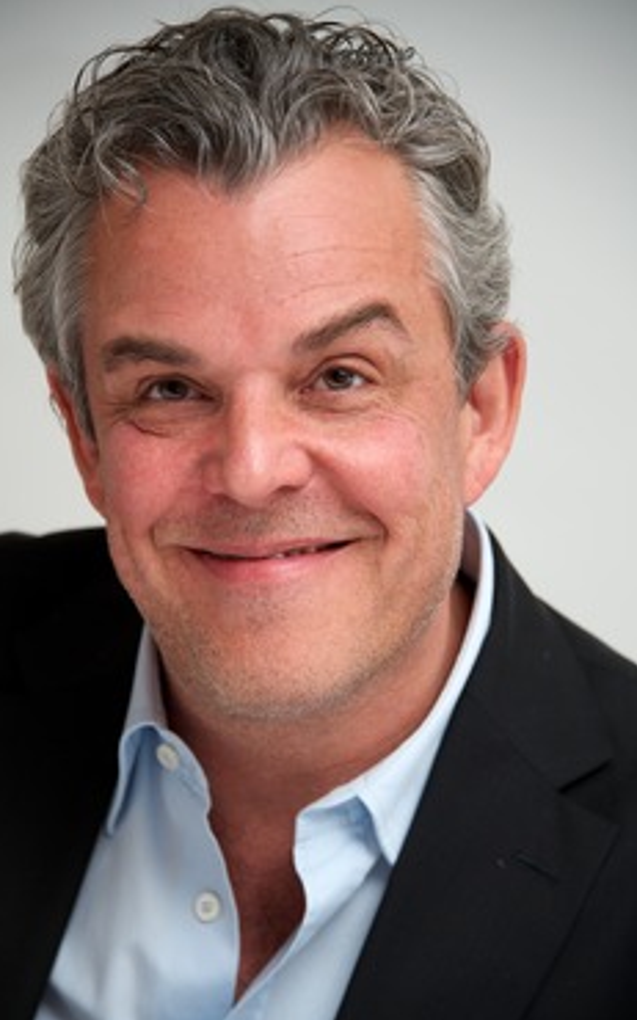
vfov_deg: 10.0
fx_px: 5810
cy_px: 538
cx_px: 303
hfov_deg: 6.3
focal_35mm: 209
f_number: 5.6
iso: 400
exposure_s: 1/60
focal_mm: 190
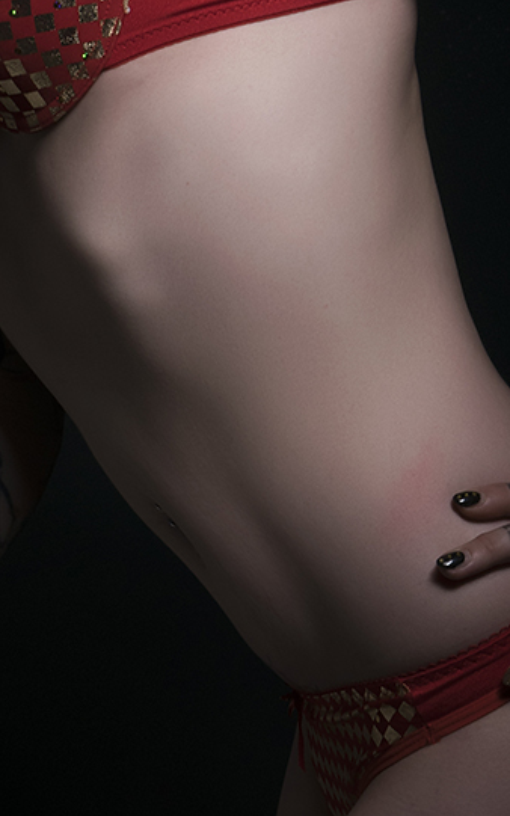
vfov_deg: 8.4
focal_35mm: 249
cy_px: 235
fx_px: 5528
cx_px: 147
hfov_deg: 5.3
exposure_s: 1/200
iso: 100
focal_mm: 55
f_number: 9
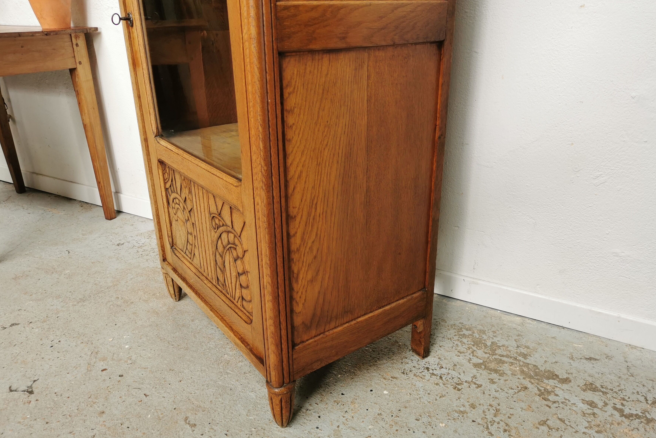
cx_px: 329
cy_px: 220
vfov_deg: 45.0
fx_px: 528
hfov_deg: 63.7
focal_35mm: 29
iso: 64
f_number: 1.8
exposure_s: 1/100
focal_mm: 5.58
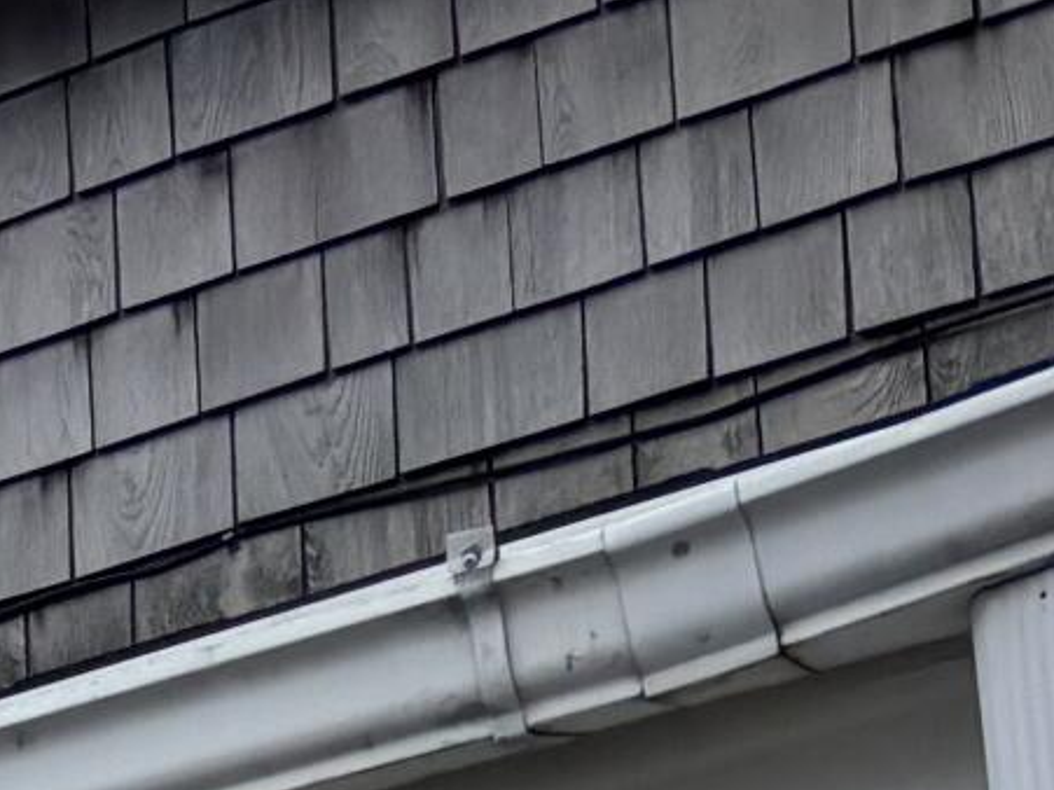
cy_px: 2281
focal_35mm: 173
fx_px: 5266
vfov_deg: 7.6
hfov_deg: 8.8
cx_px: -2388
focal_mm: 5.96
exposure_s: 1/2288
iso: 50
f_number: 1.6
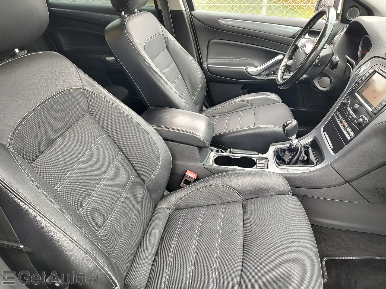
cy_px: 144
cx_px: 193
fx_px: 256
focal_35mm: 23
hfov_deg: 73.9
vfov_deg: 58.9
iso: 223
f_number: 1.8
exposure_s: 1/50
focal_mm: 5.56
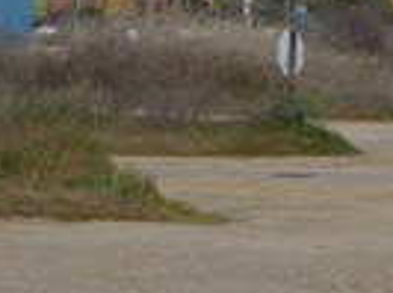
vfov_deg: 3.9
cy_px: -145
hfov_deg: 5.1
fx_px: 4329
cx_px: 922
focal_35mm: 382
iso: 125
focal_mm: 55
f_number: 8
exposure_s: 1/250
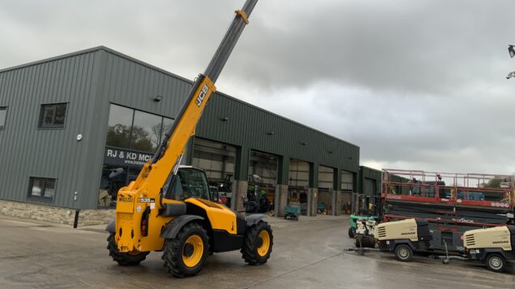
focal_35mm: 32
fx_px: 437
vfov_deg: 36.5
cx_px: 259
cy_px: 118
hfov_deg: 61.0
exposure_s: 1/137
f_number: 1.8
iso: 16
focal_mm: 3
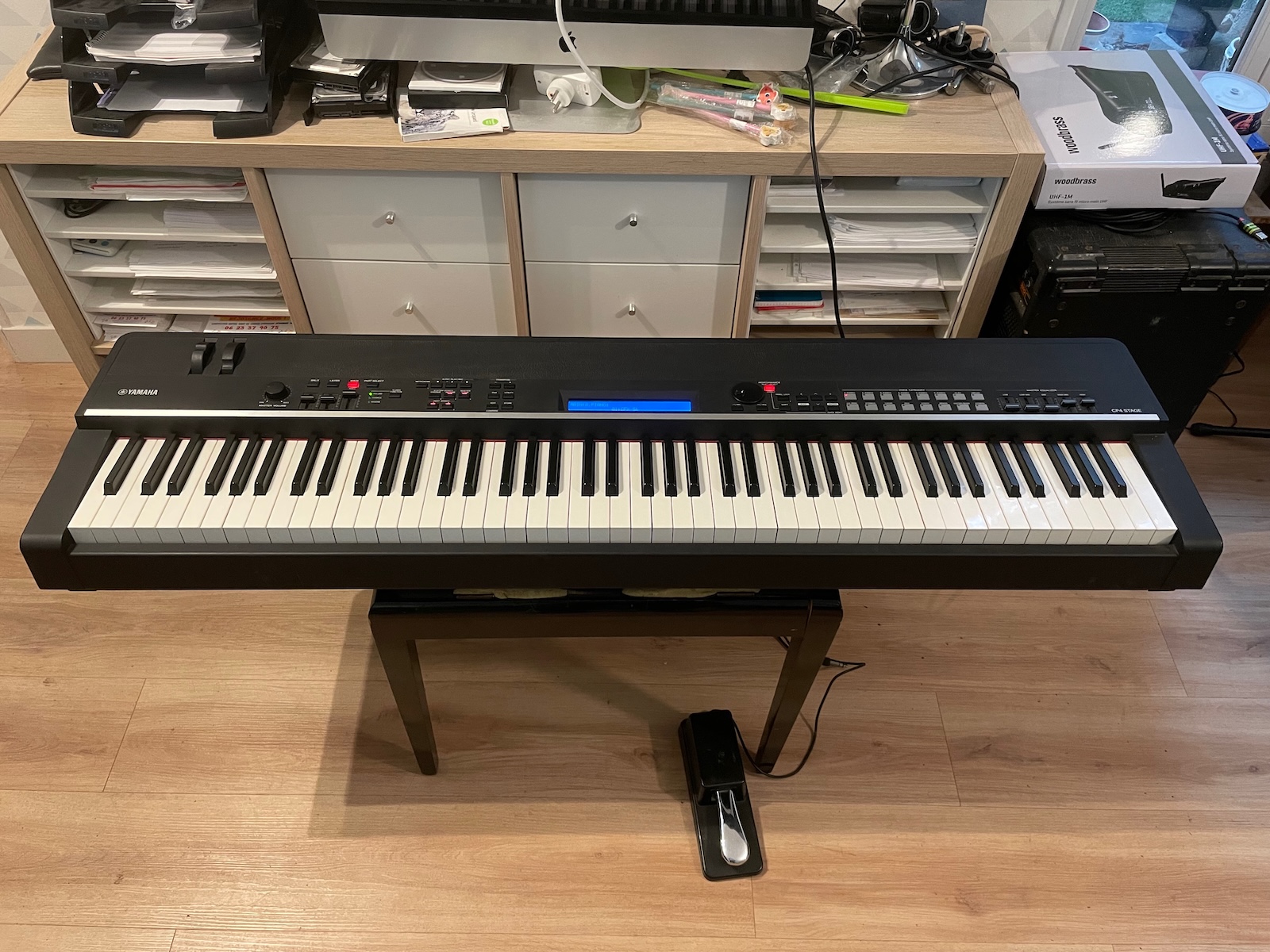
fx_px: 954
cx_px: 635
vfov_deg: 53.1
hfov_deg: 67.3
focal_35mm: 26
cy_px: 476
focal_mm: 4.2
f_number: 1.6
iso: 320
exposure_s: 1/50
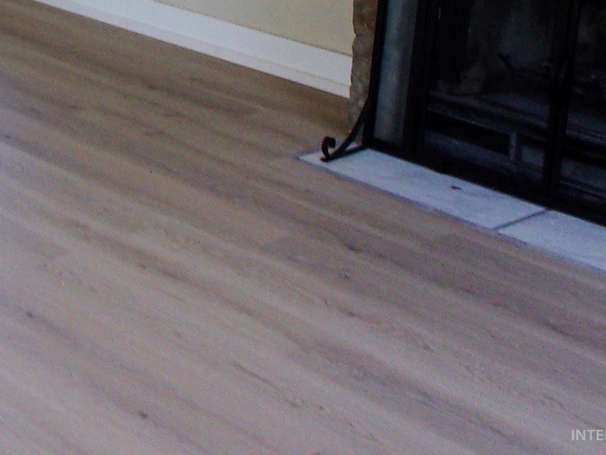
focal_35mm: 78
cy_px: -141
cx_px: -146
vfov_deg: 17.7
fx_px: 1366
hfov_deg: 22.7
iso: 80
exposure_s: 1/45
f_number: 3.9
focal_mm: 5.1
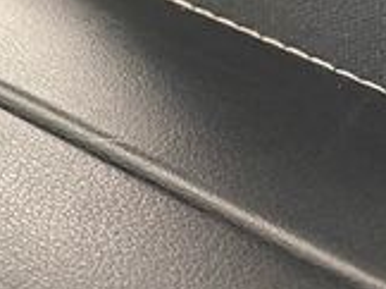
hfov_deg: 16.1
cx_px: -312
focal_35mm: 103
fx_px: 1147
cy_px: 74
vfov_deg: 14.3
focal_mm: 4.2
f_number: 1.6
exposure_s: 1/40
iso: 400
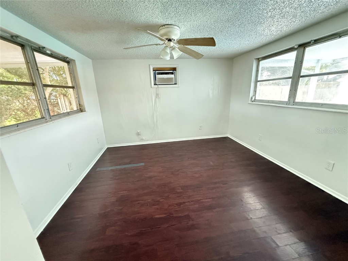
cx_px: 174
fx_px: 141
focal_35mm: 14
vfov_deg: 85.7
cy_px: 130
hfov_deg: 102.1
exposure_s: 1/60
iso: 1000
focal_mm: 2.22
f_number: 2.2
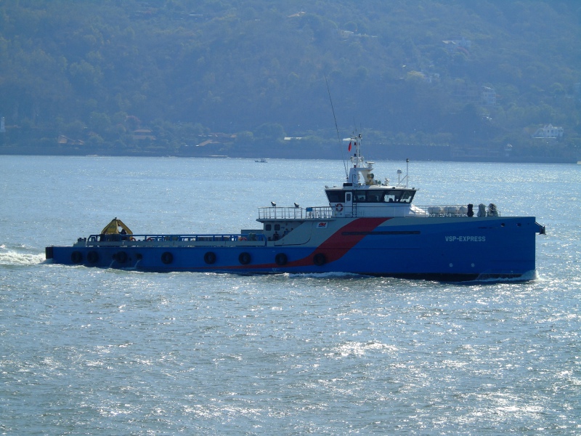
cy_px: 218
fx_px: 3558
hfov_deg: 9.3
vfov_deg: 7.0
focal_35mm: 212
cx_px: 290
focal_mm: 38
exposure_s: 1/800
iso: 80
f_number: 4.7
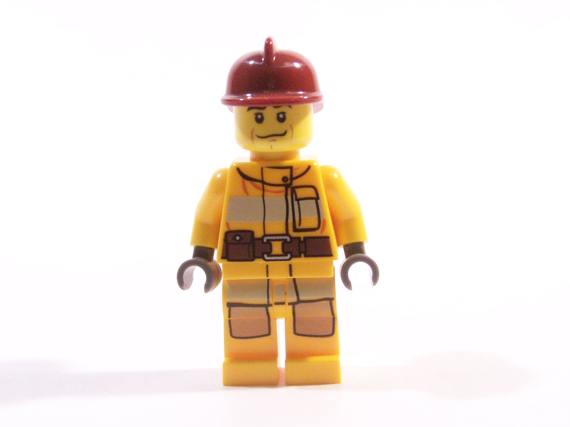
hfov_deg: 28.2
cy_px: 214
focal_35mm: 69
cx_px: 285
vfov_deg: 21.3
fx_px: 1136
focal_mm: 11.5
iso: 400
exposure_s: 1/30
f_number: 3.6
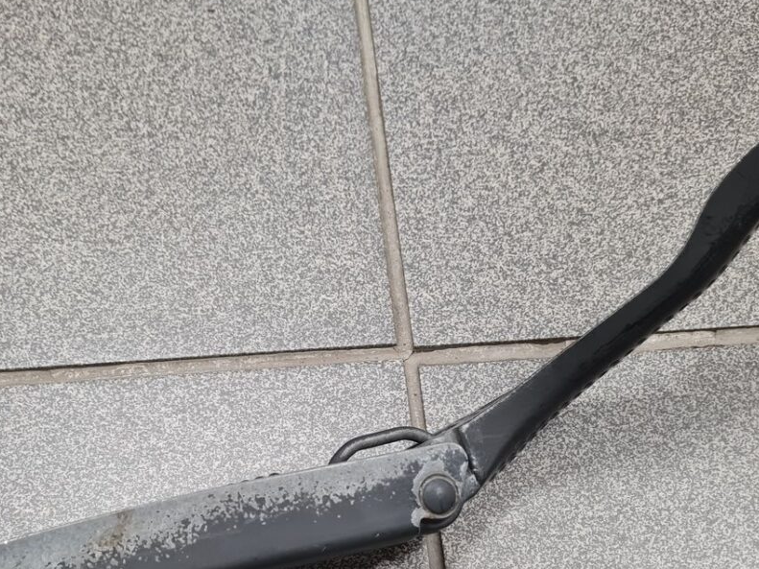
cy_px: 476
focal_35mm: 46
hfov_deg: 41.0
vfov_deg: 30.5
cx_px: 297
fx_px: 1008
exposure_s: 1/50
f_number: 1.8
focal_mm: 5.4
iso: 250
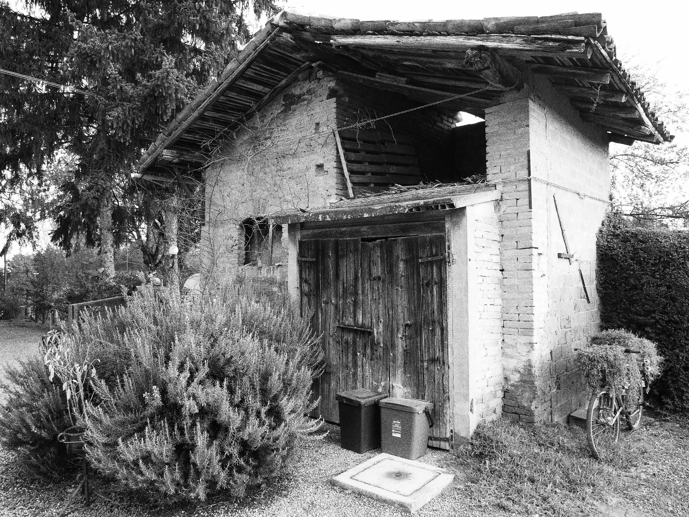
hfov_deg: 67.3
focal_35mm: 26
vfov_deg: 53.1
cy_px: 258
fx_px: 518
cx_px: 344
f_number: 4
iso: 200
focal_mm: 13
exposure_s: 1/160
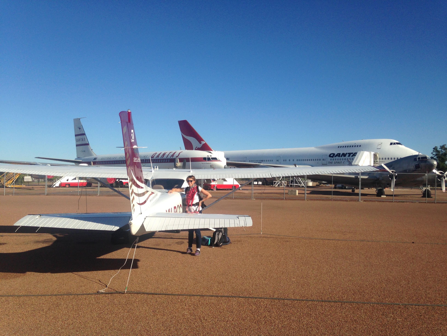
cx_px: 224
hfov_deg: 55.4
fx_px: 426
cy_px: 168
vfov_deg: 42.9
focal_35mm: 33
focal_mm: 4.12
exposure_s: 1/2584
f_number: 2.4
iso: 50
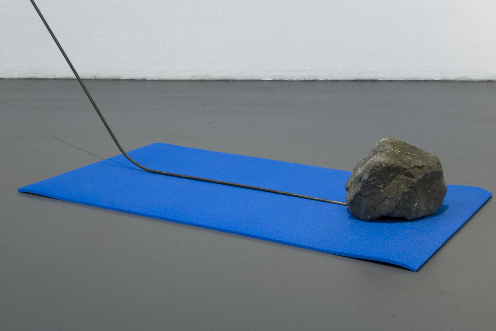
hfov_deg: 35.1
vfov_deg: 23.7
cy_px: 135
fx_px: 785
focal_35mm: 57
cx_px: 251
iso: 100
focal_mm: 48
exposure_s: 1.3
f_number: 22
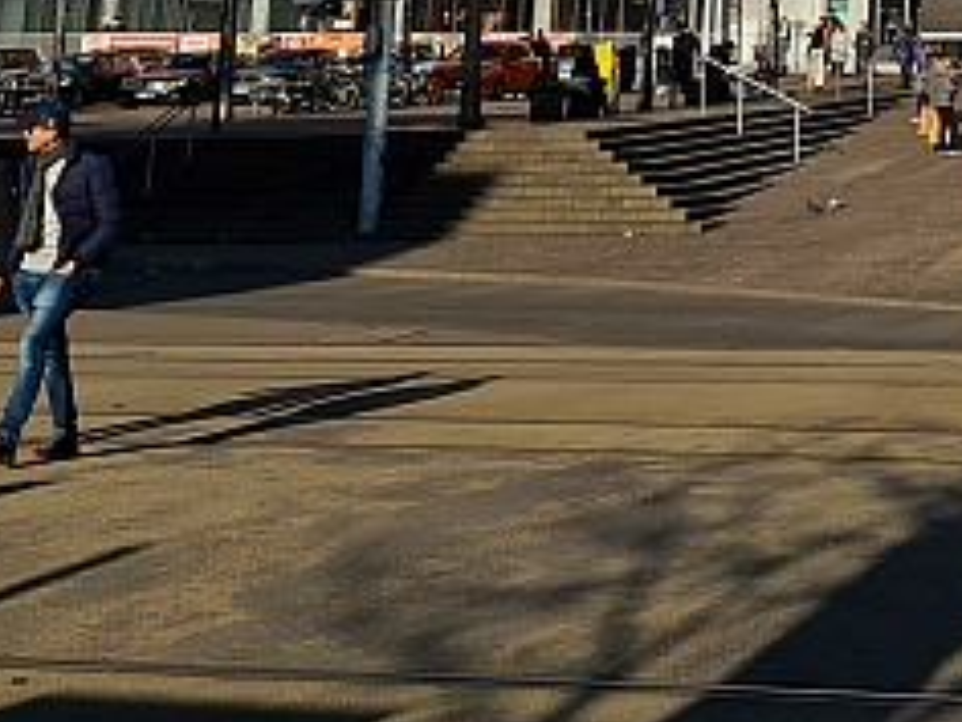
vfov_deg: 15.6
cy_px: -318
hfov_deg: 21.3
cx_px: 1015
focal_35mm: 88
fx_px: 2446
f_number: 1.8
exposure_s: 1/3744
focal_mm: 5.4
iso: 50
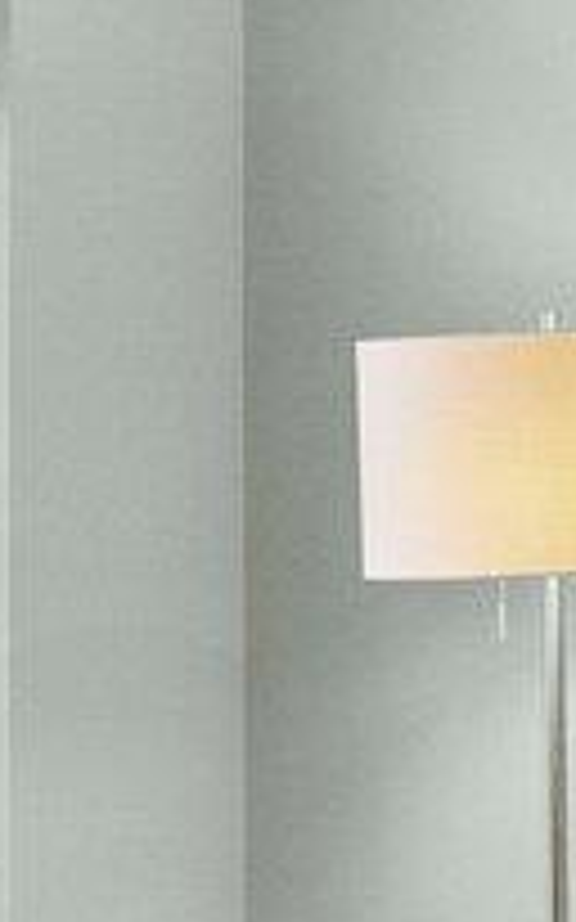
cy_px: 798
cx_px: -176
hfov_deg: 7.5
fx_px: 4348
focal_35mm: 173
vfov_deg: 12.0
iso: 1000
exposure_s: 1/20
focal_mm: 17
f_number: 6.3
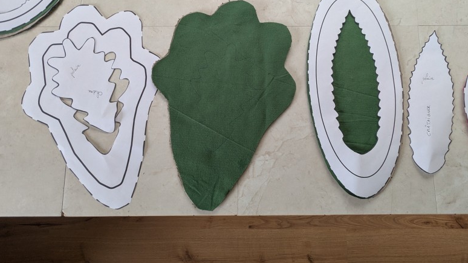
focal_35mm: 18
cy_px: 117
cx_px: 238
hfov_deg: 92.6
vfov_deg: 60.9
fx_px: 223
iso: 108
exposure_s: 1/40.7
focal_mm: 2.35
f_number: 2.2
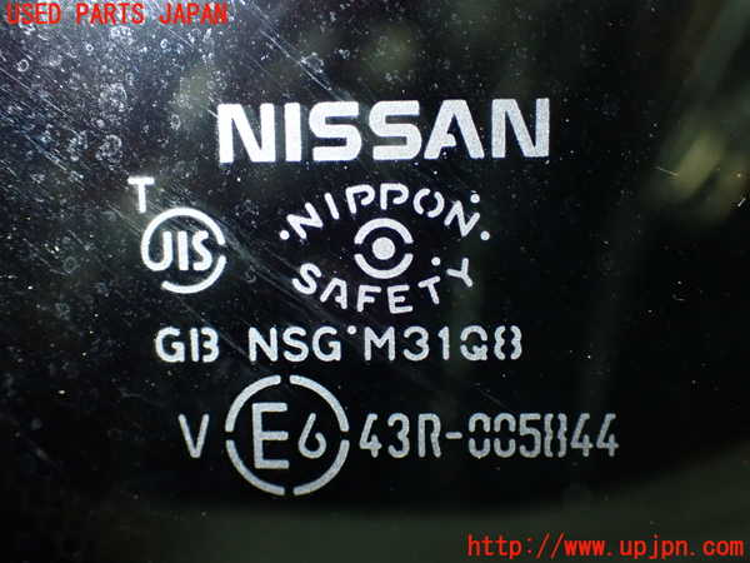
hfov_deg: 42.9
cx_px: 375
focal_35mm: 44
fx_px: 953
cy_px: 282
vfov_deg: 32.9
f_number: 9
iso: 800
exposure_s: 1/40
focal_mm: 7.84
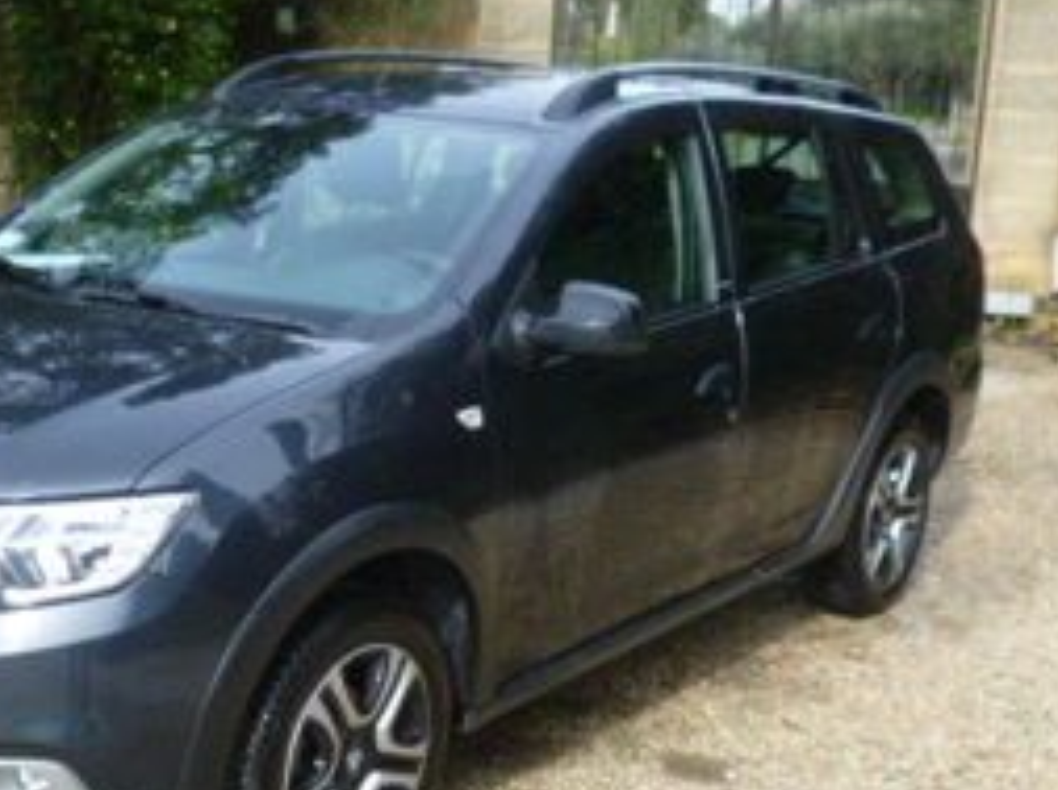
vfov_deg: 25.4
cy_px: 564
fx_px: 1740
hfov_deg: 33.5
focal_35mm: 57
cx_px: 347
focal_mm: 5.4
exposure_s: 1/320
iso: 80
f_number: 2.9
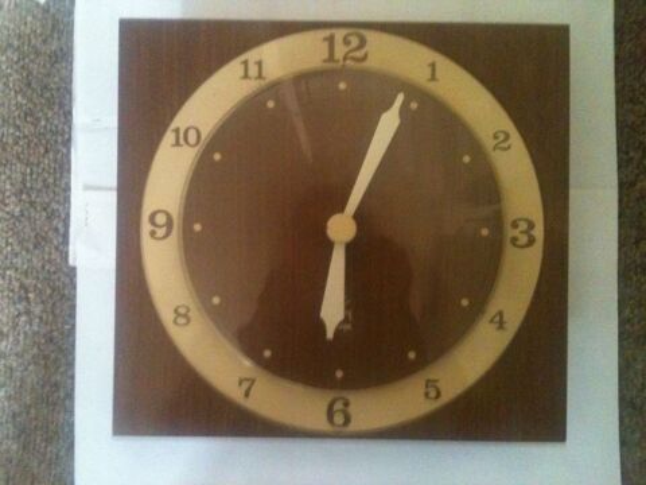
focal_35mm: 35
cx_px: 323
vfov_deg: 40.7
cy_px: 242
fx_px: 653
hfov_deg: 52.6
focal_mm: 3.85
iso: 640
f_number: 2.8
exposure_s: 1/11
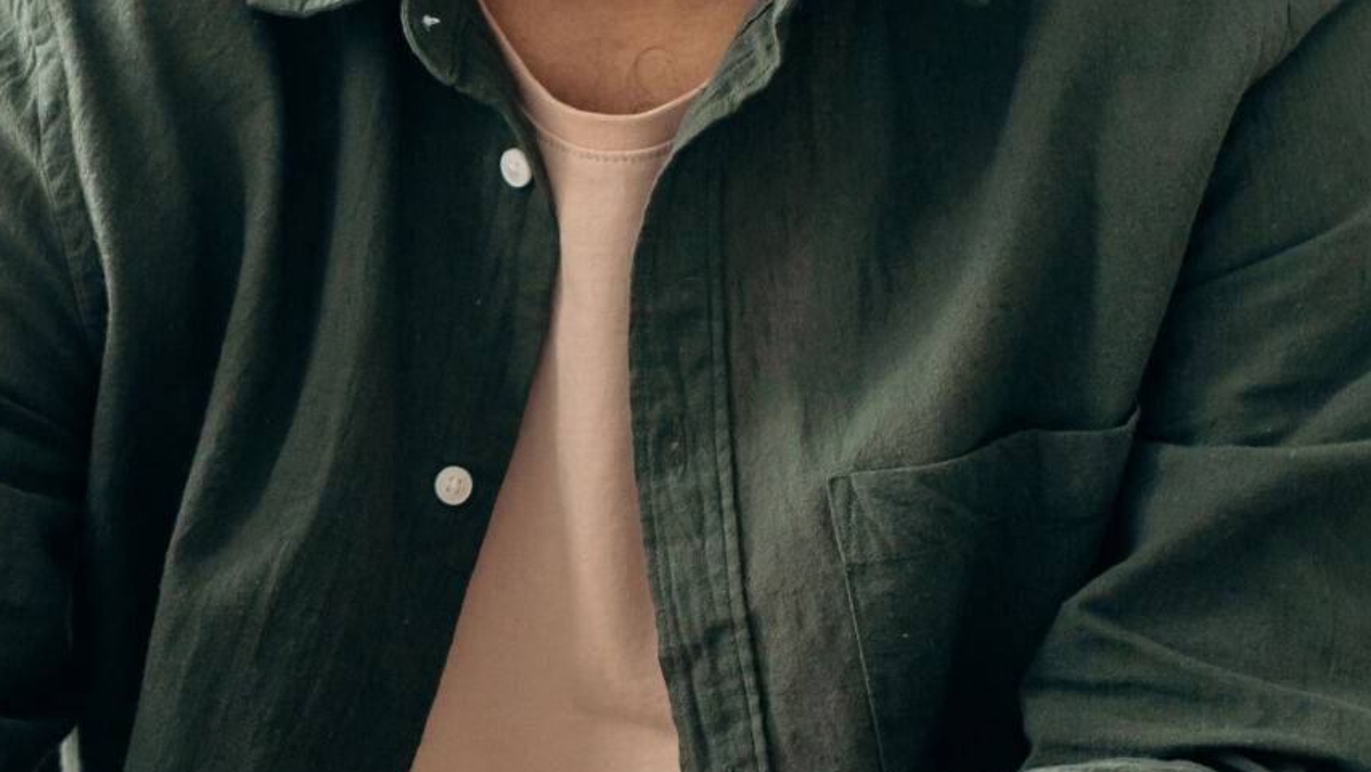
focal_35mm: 157
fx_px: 5708
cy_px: 158
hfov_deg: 13.6
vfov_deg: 7.7
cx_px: 87
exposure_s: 1/160
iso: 400
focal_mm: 50
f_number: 2.5
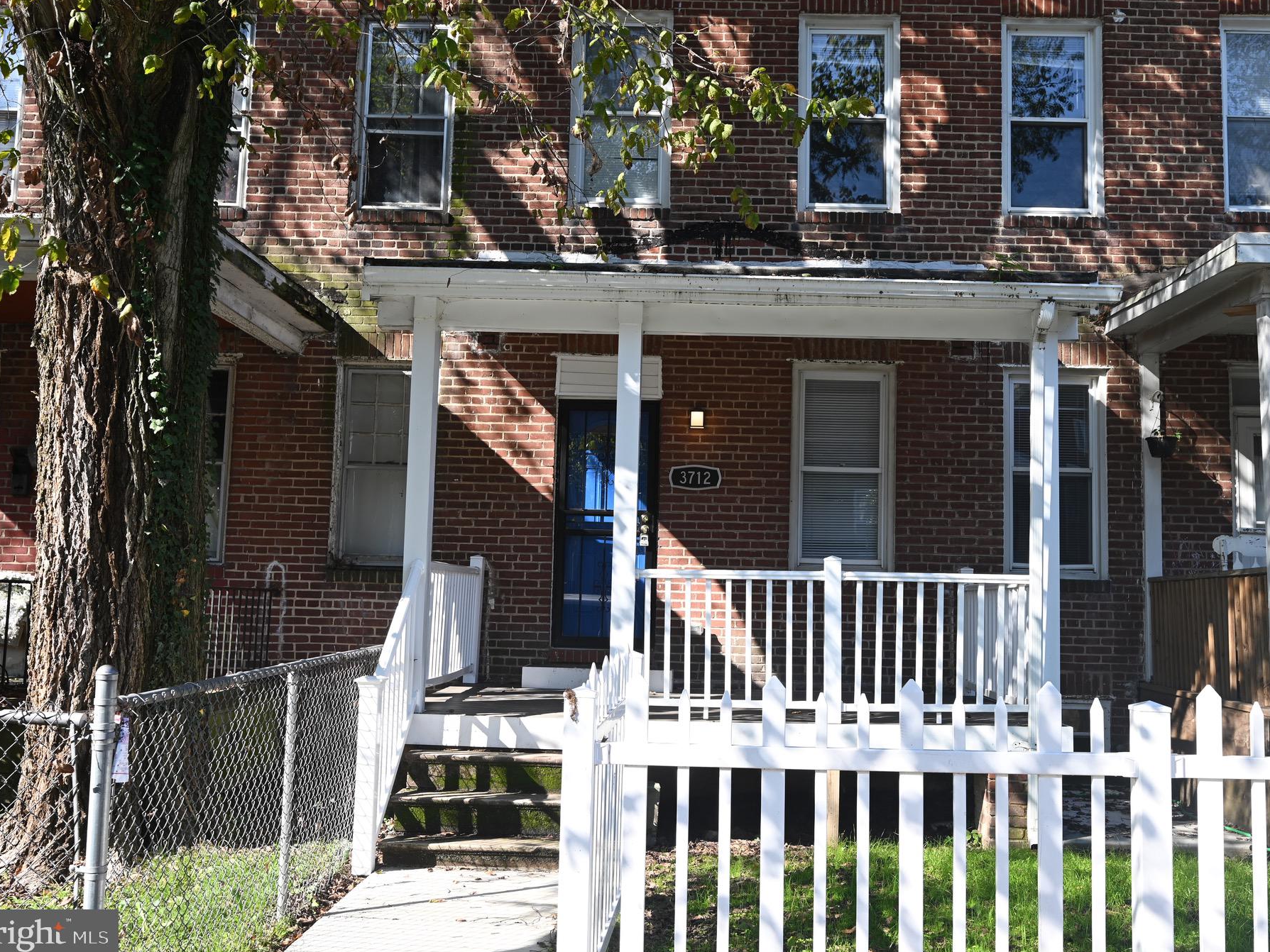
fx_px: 1211
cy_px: 477
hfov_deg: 55.3
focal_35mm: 33
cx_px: 689
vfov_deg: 43.0
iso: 200
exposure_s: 1/200
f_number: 7.1
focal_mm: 30
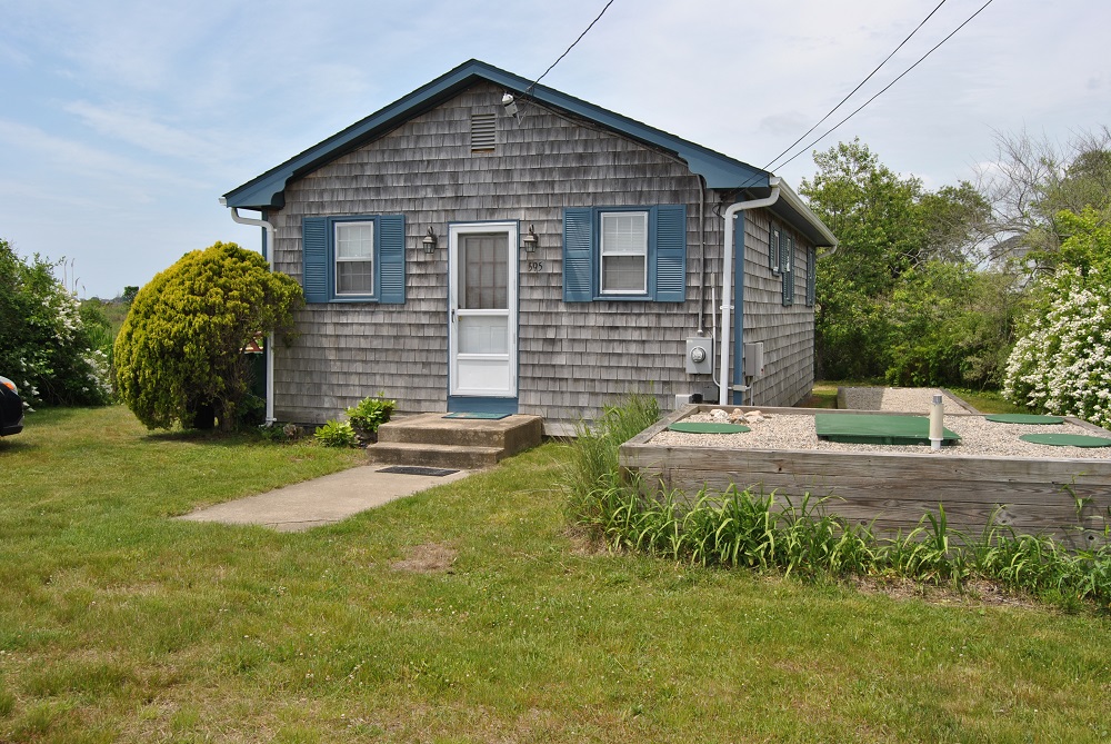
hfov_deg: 57.2
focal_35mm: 33
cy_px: 372
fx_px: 1019
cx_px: 556
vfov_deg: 40.1
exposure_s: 1/250
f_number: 8
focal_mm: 22
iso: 100
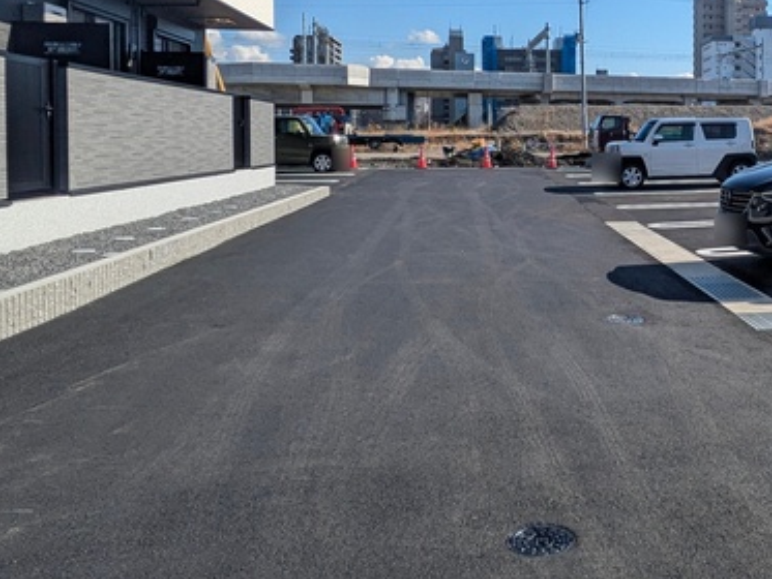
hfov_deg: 48.5
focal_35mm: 36
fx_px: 803
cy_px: 151
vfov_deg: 38.7
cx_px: 616
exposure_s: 1/1437
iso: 50
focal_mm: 1.83
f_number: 2.2
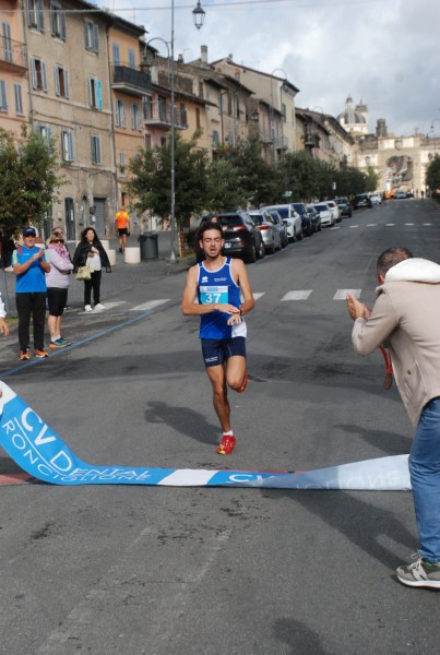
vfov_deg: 30.4
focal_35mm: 66
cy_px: 328
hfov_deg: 20.7
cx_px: 220
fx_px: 1204
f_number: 7.1
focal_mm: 44
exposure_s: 1/1600
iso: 1000
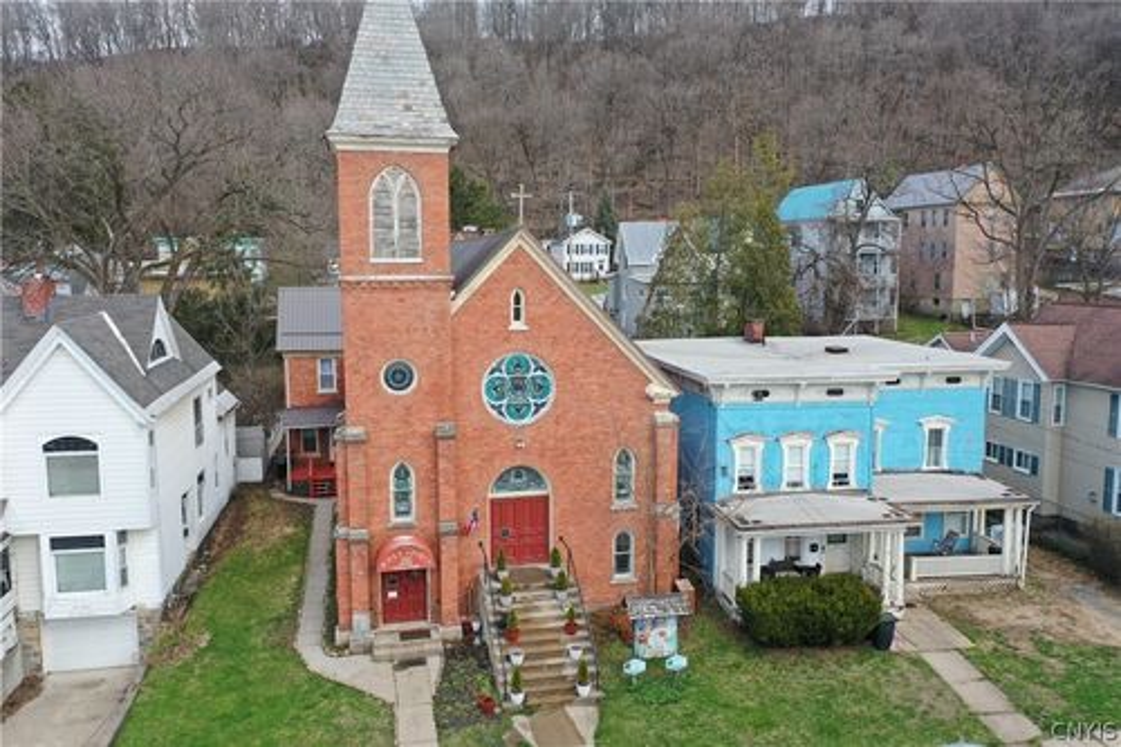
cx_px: 560
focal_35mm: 28
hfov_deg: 65.5
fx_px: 872
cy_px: 374
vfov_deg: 46.4
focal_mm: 10.26
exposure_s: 1/500
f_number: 2.8
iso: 100
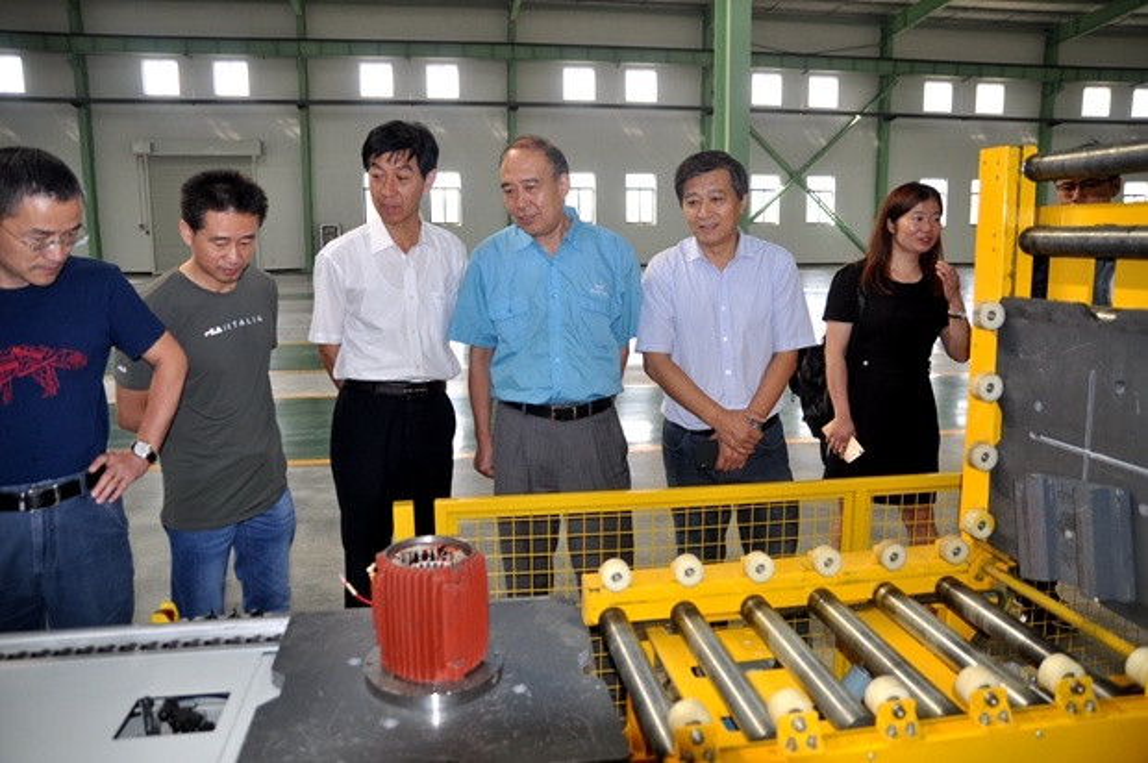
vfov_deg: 28.0
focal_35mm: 48
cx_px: 574
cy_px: 382
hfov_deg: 41.2
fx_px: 1529
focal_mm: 32
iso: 200
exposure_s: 1/200
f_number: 2.8
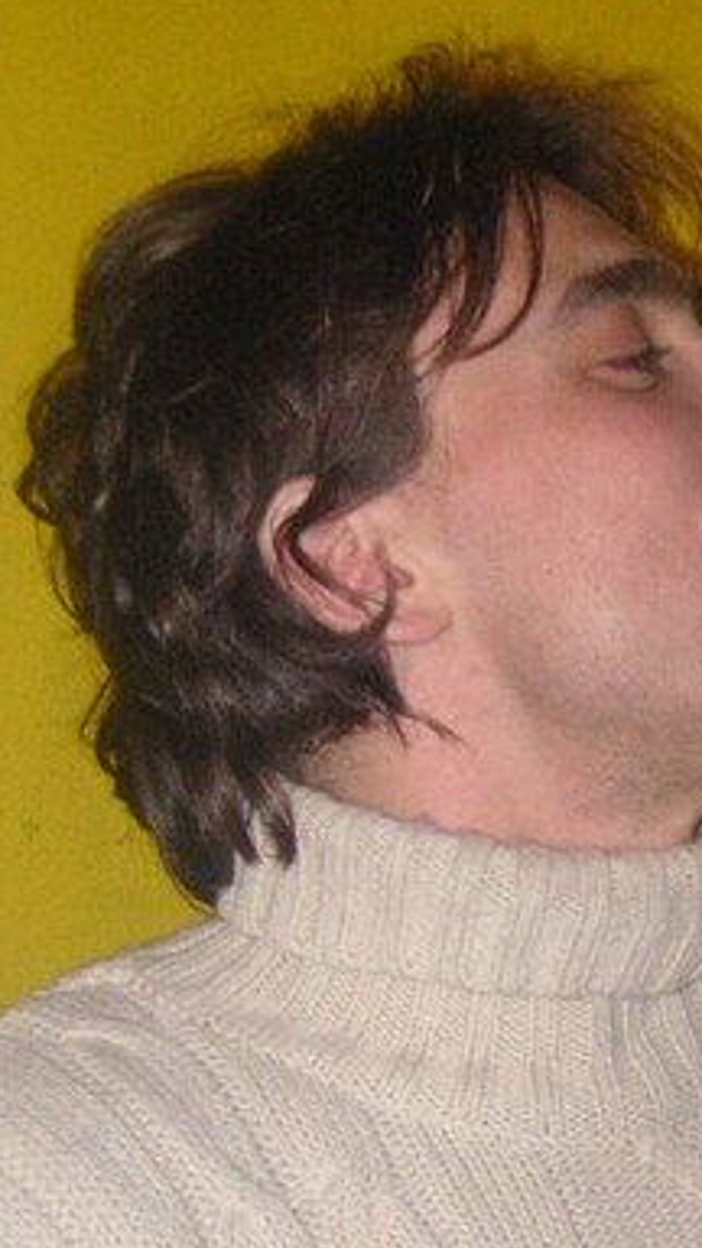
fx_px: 2780
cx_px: 734
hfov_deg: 14.1
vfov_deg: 25.2
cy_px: 842
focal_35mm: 84
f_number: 2.8
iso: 160
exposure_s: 1/45
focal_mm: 6.1
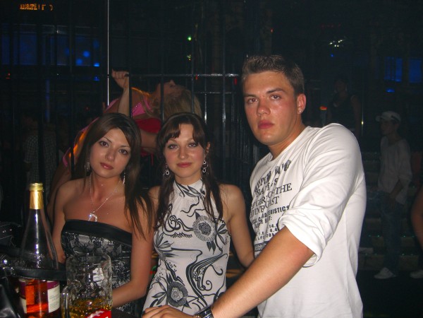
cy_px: 159
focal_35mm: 38
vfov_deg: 37.7
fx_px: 464
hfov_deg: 49.0
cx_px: 212
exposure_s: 1/60
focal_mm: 7.9
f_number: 2.8
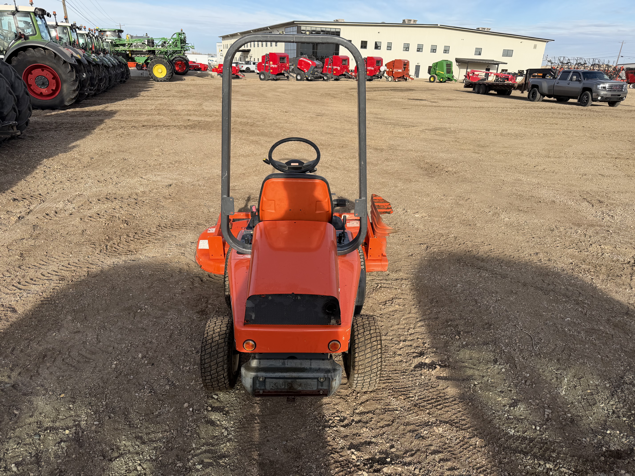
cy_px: 238
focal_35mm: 24
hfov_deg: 71.6
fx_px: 440
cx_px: 318
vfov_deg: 56.8
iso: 80
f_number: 1.78
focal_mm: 6.76
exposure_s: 1/2907
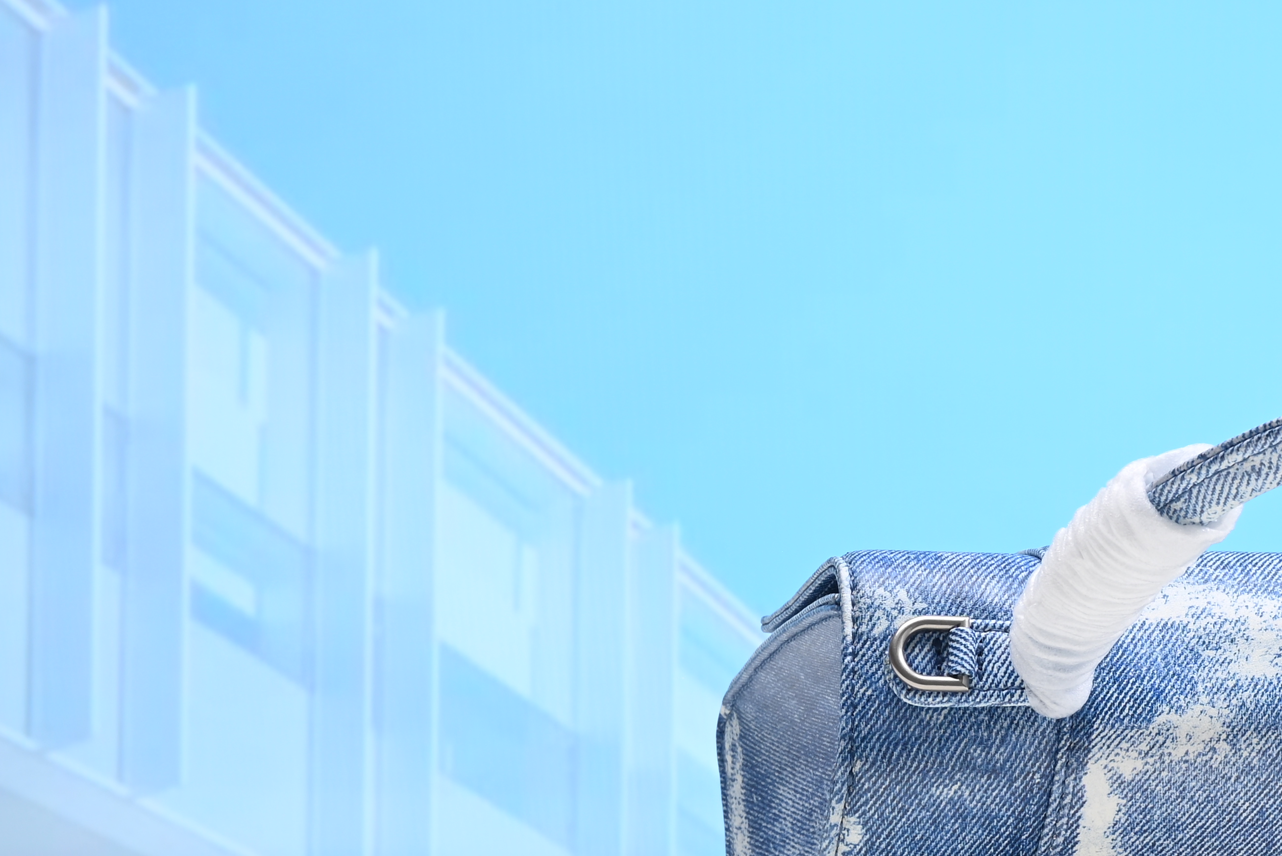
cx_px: 1375
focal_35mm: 92
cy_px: 444
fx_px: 3277
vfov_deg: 14.9
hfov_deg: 21.1
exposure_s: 1/2
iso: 100
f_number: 16
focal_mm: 40
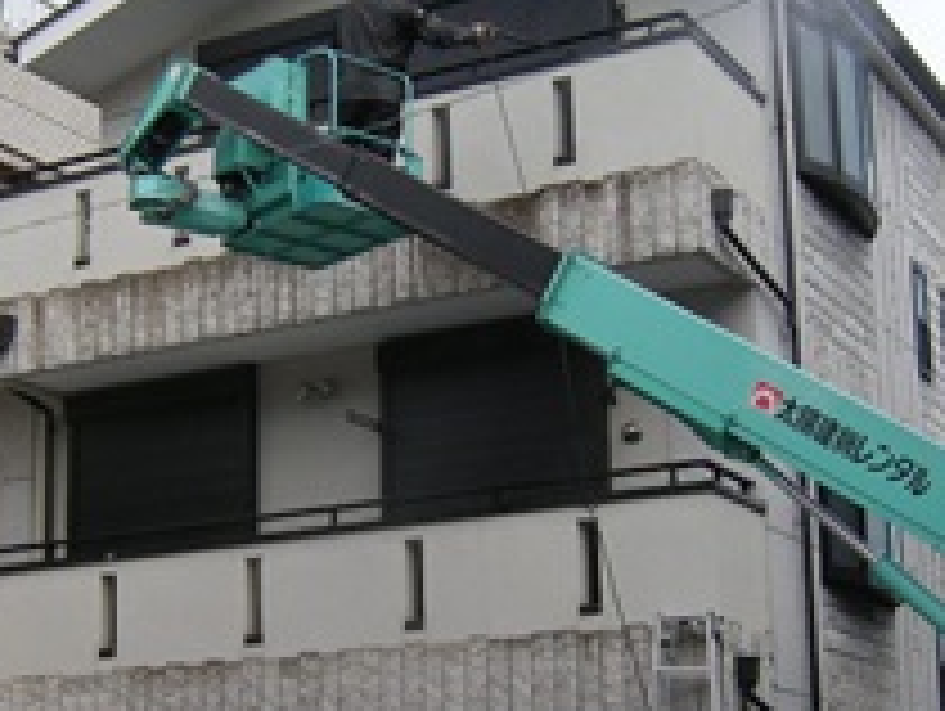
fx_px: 1940
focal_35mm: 71
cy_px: 518
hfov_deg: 27.3
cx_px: 380
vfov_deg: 20.6
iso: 64
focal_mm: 4.7
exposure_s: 1/235
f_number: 5.6
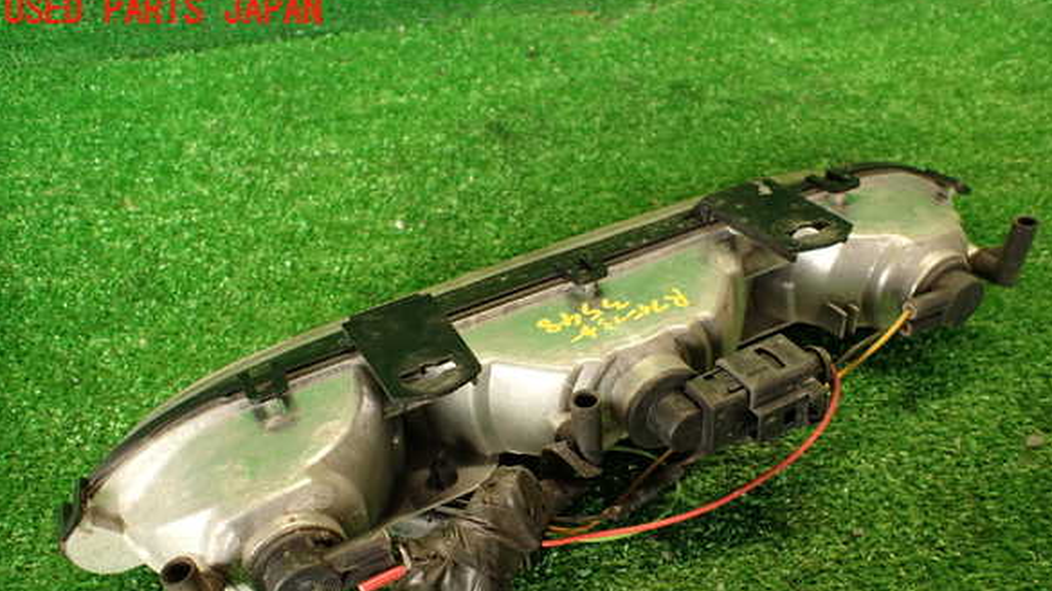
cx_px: 535
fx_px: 781
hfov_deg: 67.9
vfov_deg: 40.9
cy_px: 395
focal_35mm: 28
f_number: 2
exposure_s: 1/30
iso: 200
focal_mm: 4.5
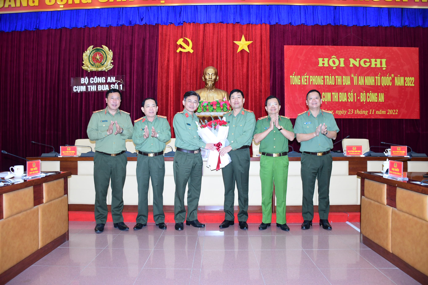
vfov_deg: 47.9
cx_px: 214
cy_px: 142
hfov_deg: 67.4
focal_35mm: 27
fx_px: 321
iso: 1600
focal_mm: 18
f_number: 3.5
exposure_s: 1/200
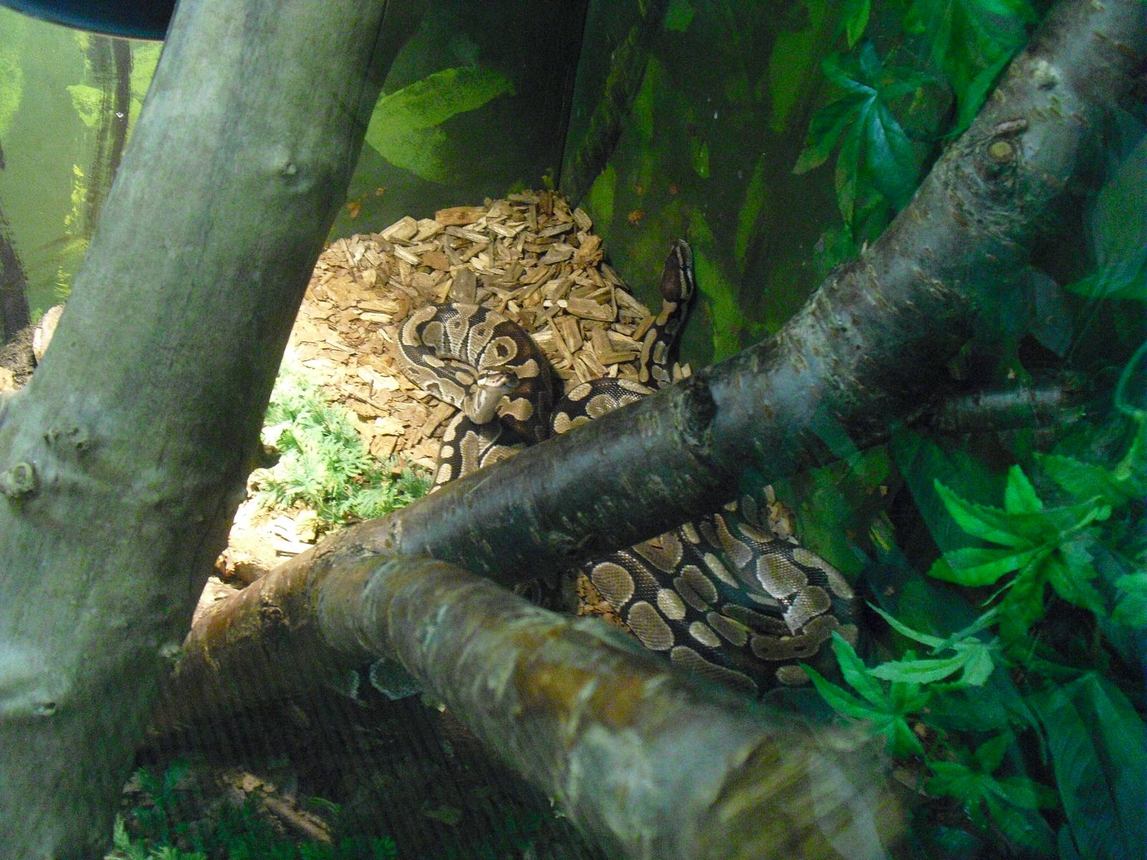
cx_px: 574
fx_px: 1193
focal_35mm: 36
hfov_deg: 51.4
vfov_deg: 39.7
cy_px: 430
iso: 800
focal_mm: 6.3
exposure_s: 1/50
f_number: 3.1
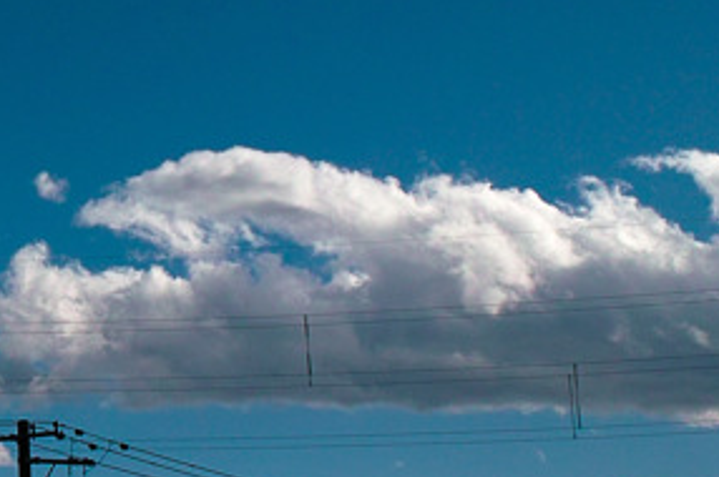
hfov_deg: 13.4
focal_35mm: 147
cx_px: -231
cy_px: 226
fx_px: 2933
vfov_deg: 9.3
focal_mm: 24.2
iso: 200
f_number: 10
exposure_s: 1/800
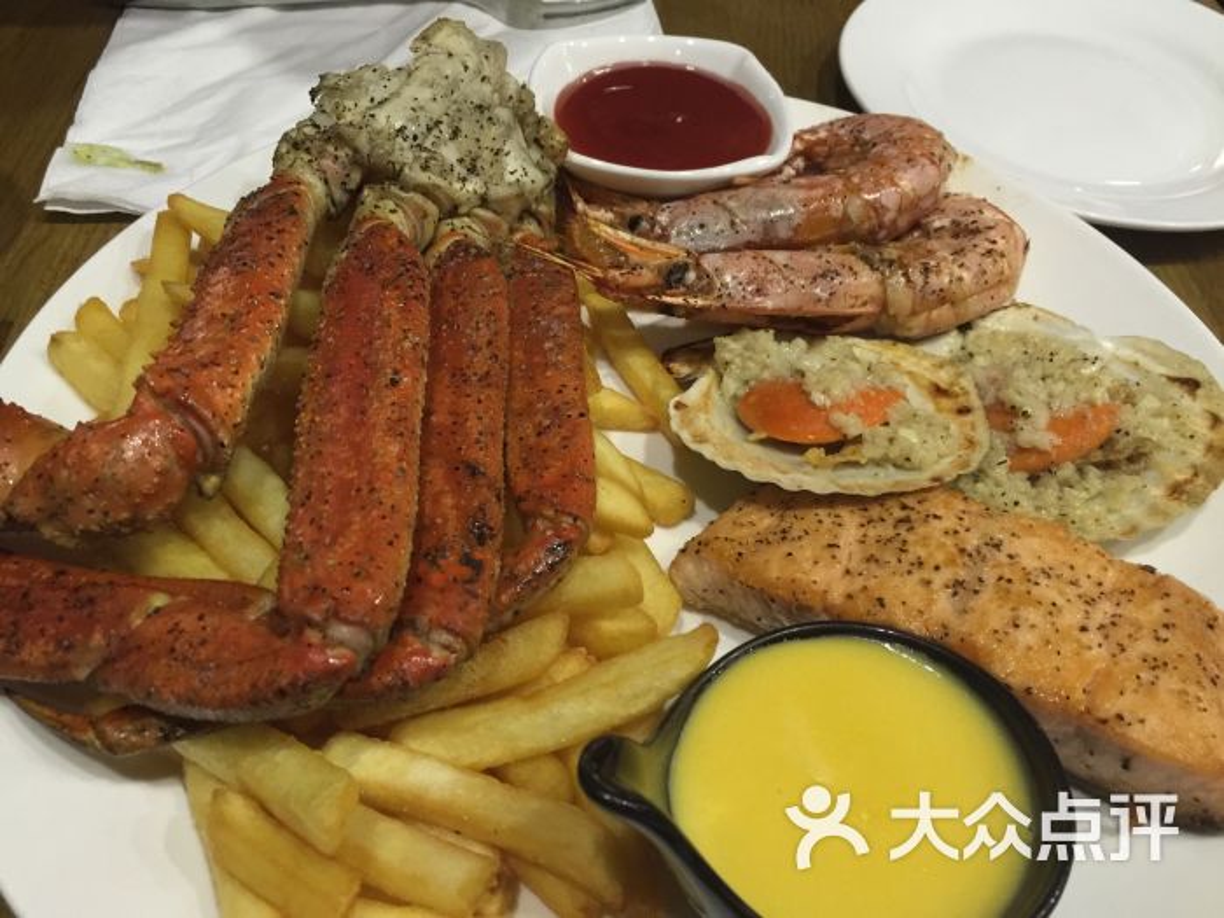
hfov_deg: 61.7
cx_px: 612
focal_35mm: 29
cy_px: 459
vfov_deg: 48.2
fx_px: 1025
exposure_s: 1/8
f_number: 2.2
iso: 125
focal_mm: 4.15
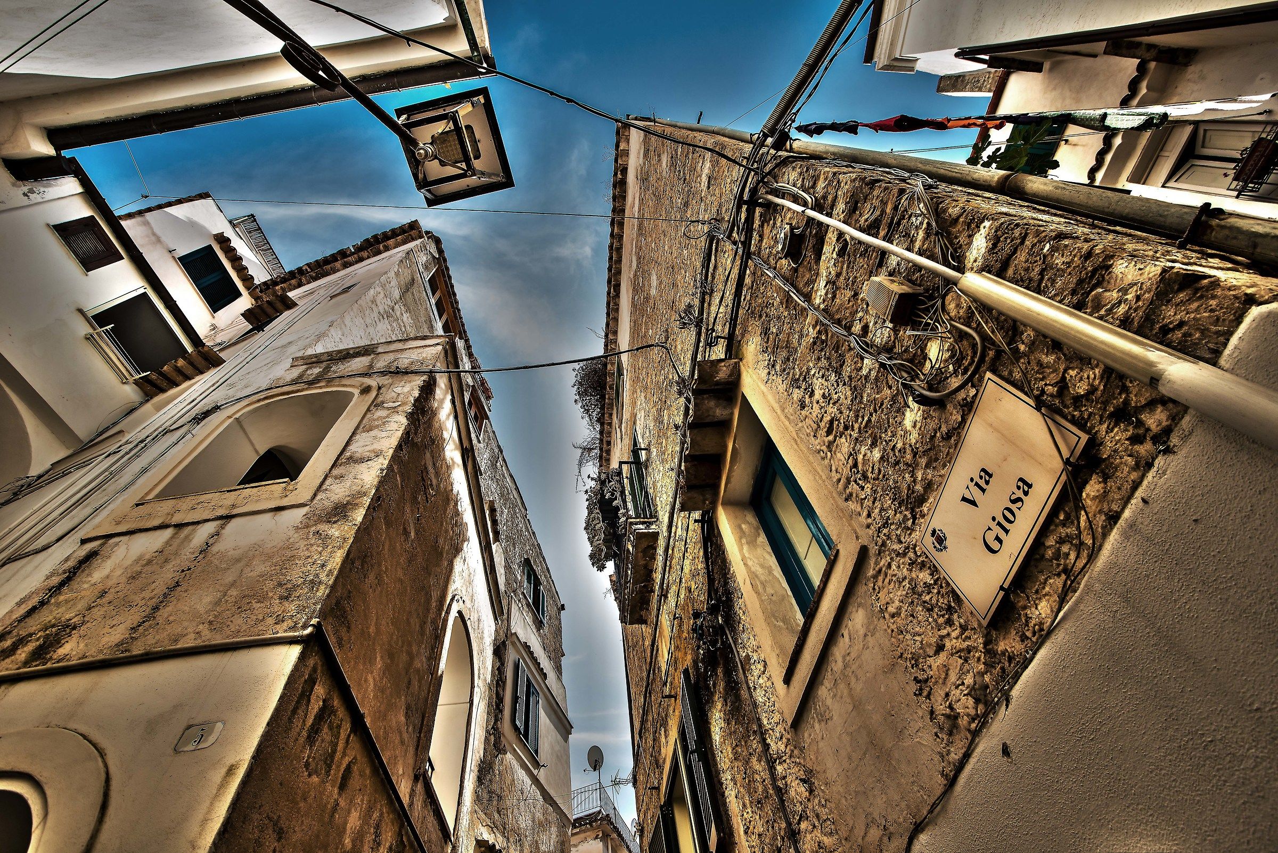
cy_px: 426
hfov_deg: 96.7
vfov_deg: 73.8
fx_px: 568
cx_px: 639
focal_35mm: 16
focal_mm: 16
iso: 400
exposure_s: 1/320
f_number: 13
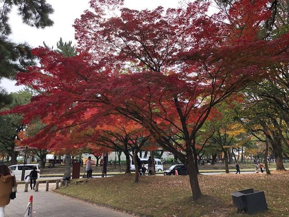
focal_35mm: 28
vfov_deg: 49.7
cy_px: 108
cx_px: 144
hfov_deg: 63.4
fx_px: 234
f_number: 1.8
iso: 20
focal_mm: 3.99
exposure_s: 1/292
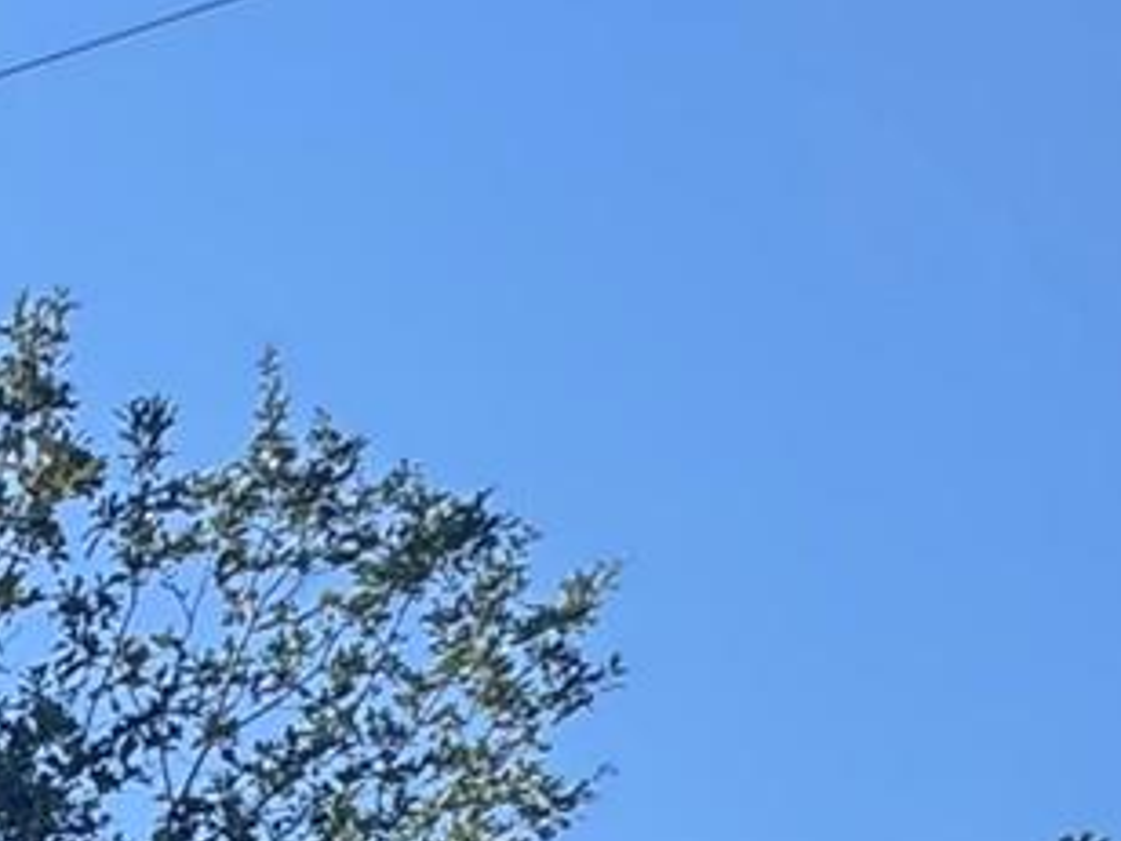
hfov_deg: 14.7
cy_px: 2032
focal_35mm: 93
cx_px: -1474
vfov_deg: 12.4
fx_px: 3012
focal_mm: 2.22
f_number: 2.2
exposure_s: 1/318
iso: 40
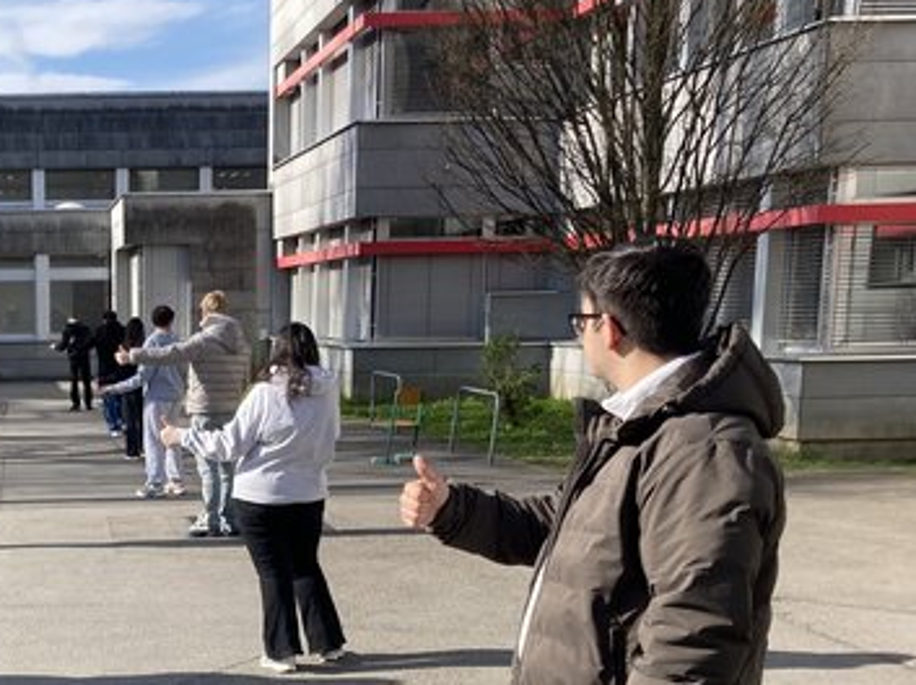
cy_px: 625
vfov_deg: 23.3
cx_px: 44
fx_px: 1613
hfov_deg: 30.0
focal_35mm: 61
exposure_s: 1/1000
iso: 20
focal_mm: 3.99
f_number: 1.8
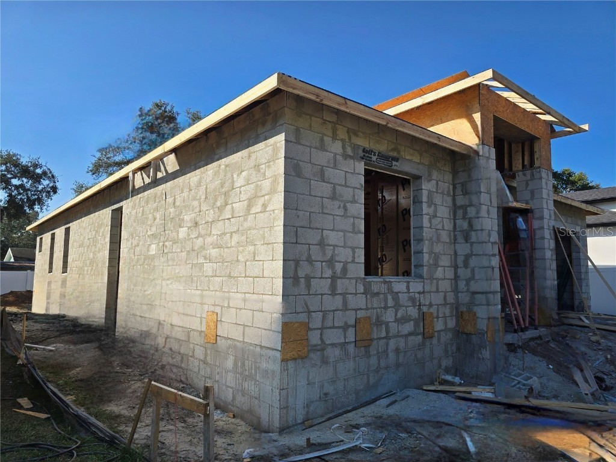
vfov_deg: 58.9
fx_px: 409
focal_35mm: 23
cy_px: 231
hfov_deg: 73.9
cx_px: 308
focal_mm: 6.3
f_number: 1.7
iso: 12
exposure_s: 1/625
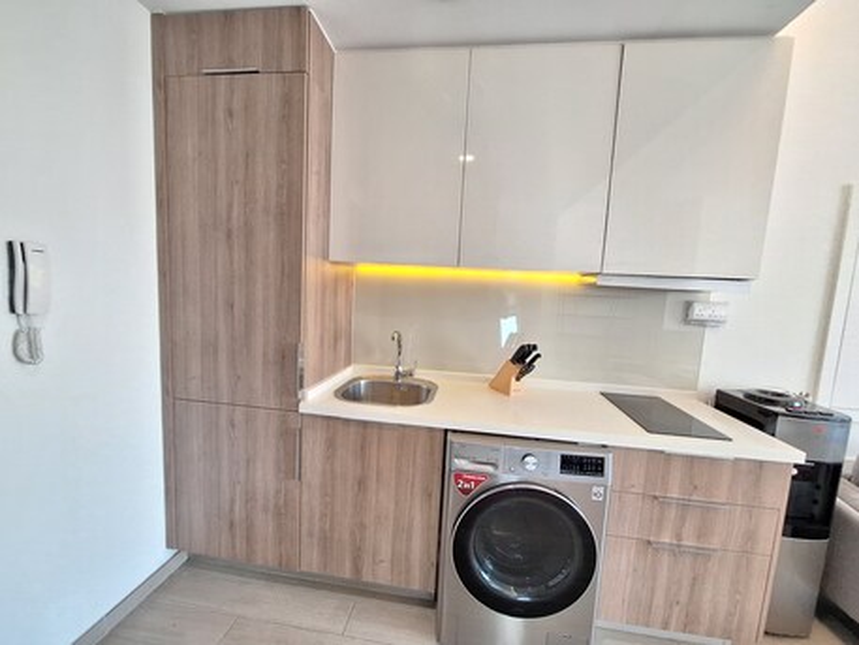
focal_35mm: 13
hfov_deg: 106.2
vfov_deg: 89.9
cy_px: 322
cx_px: 430
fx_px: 323
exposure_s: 1/25
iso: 200
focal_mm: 1.74
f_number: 2.2
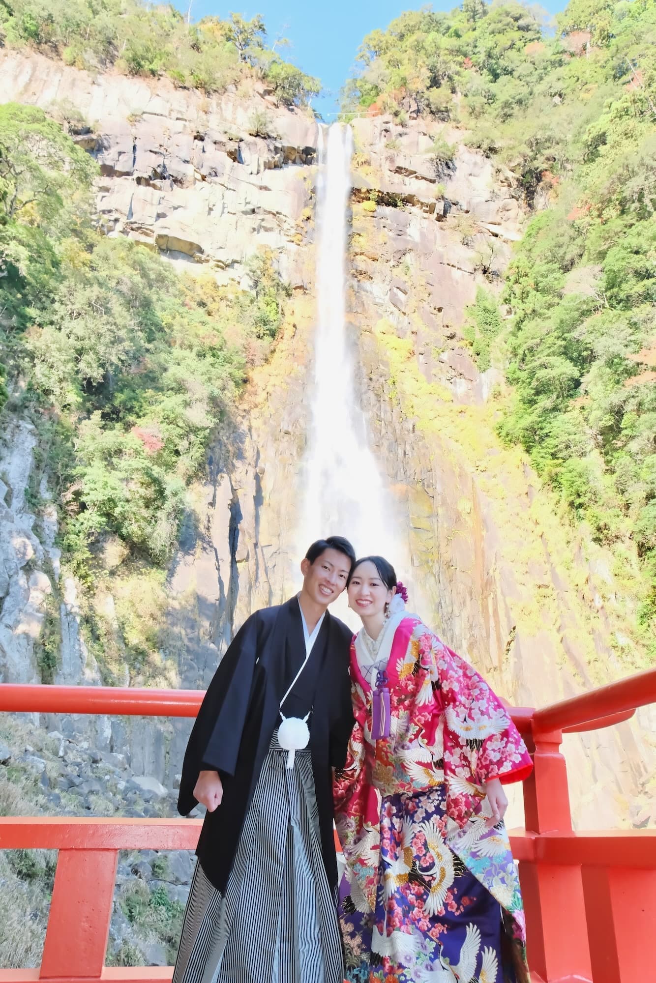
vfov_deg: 61.9
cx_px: 328
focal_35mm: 30
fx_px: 820
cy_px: 492
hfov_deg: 43.6
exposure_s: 1/250
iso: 1600
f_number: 5.6
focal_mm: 20
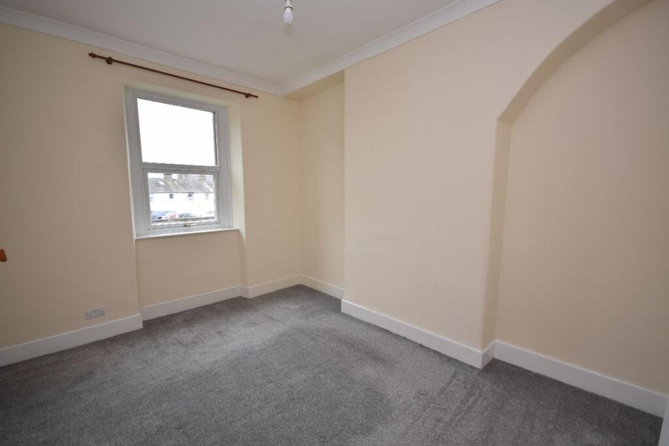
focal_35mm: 15
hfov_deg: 100.4
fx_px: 279
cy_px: 223
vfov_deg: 77.3
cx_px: 334
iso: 100
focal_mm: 10
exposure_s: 1/60
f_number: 4
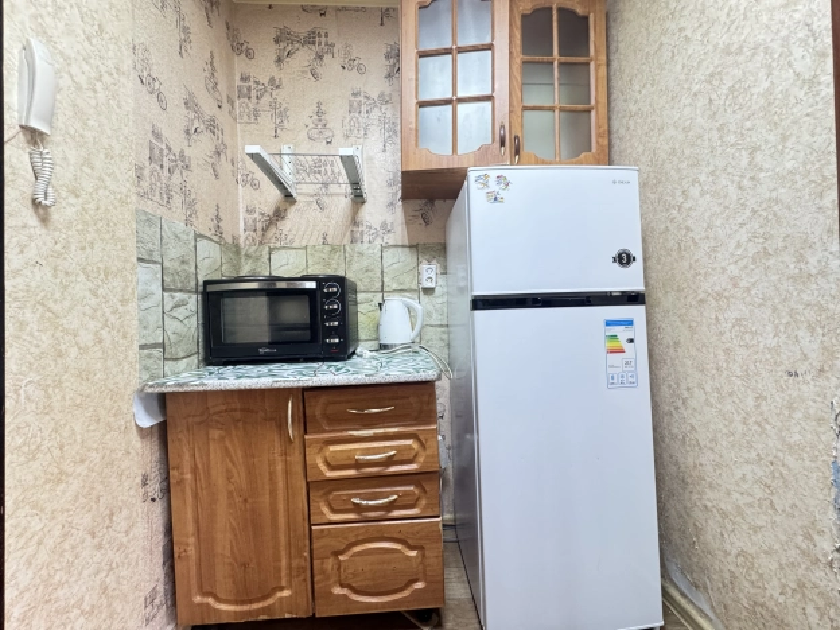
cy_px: 315
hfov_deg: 102.1
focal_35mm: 14
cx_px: 420
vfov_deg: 85.7
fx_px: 340
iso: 320
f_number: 2.2
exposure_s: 1/50
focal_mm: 2.22
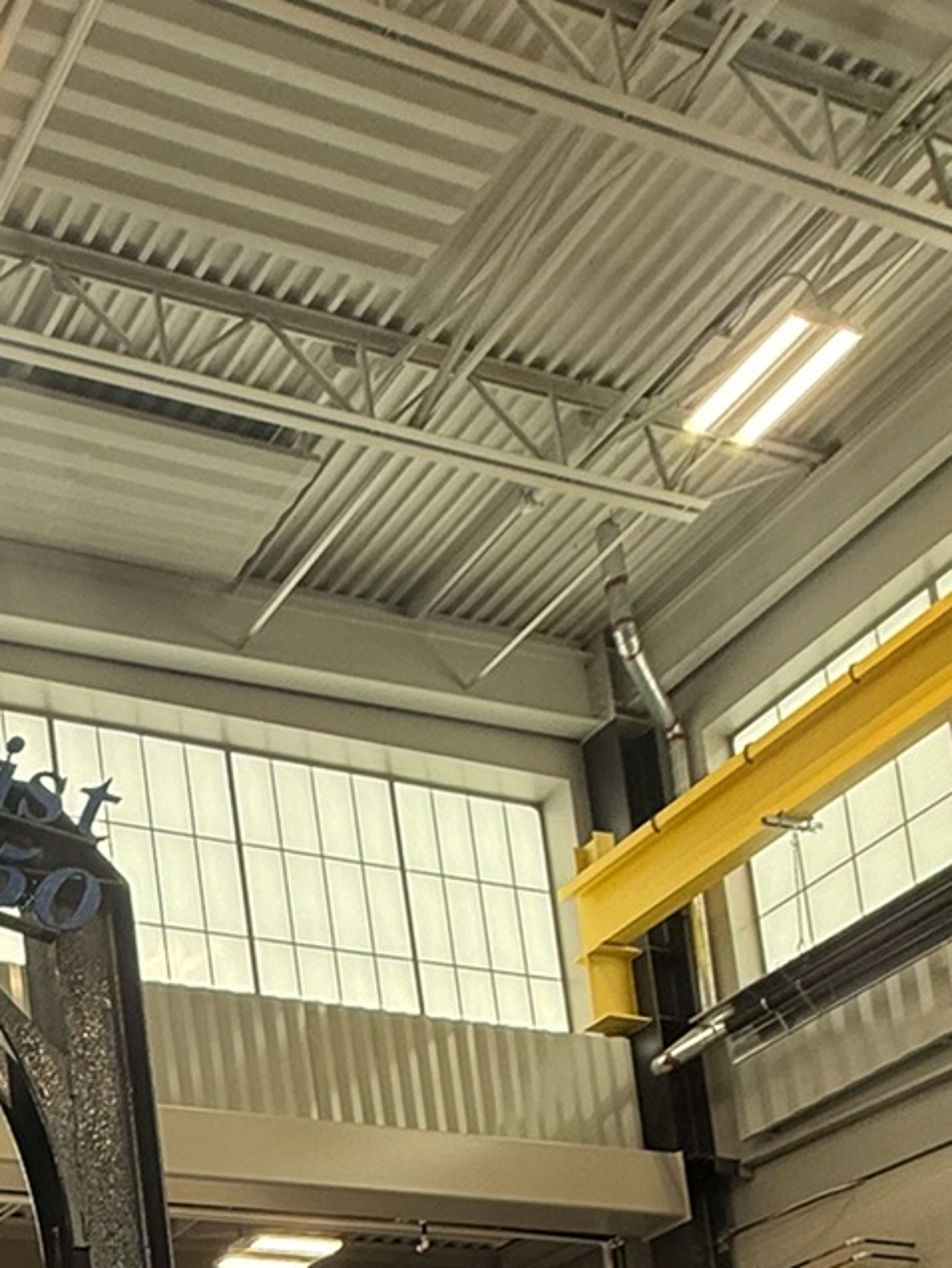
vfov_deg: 29.5
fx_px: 1650
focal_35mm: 45
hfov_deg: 26.6
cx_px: -327
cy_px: 1807
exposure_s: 1/99
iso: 125
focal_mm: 2.22
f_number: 2.2
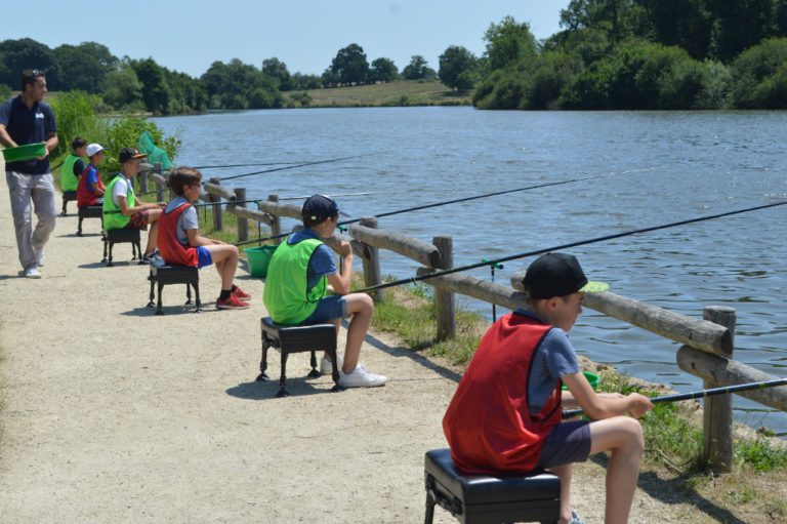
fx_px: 1311
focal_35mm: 60
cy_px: 262
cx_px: 394
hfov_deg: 33.4
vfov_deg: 22.6
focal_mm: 40
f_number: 8
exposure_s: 1/250
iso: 100
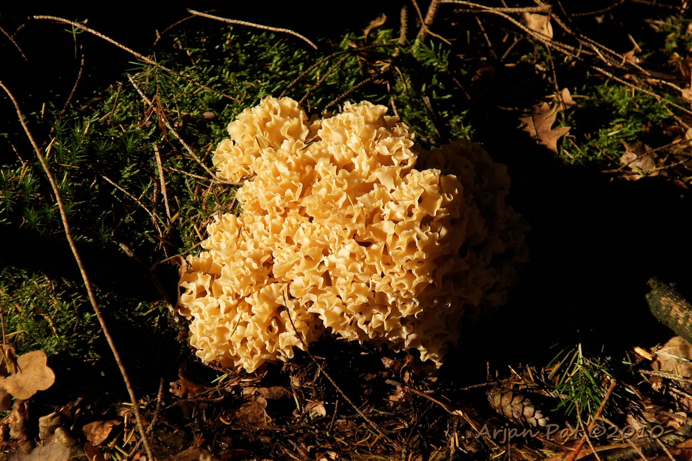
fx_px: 2162
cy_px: 230
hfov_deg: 18.2
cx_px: 346
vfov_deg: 12.2
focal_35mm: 112
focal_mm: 75
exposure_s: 1/1000
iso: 200
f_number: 5.6
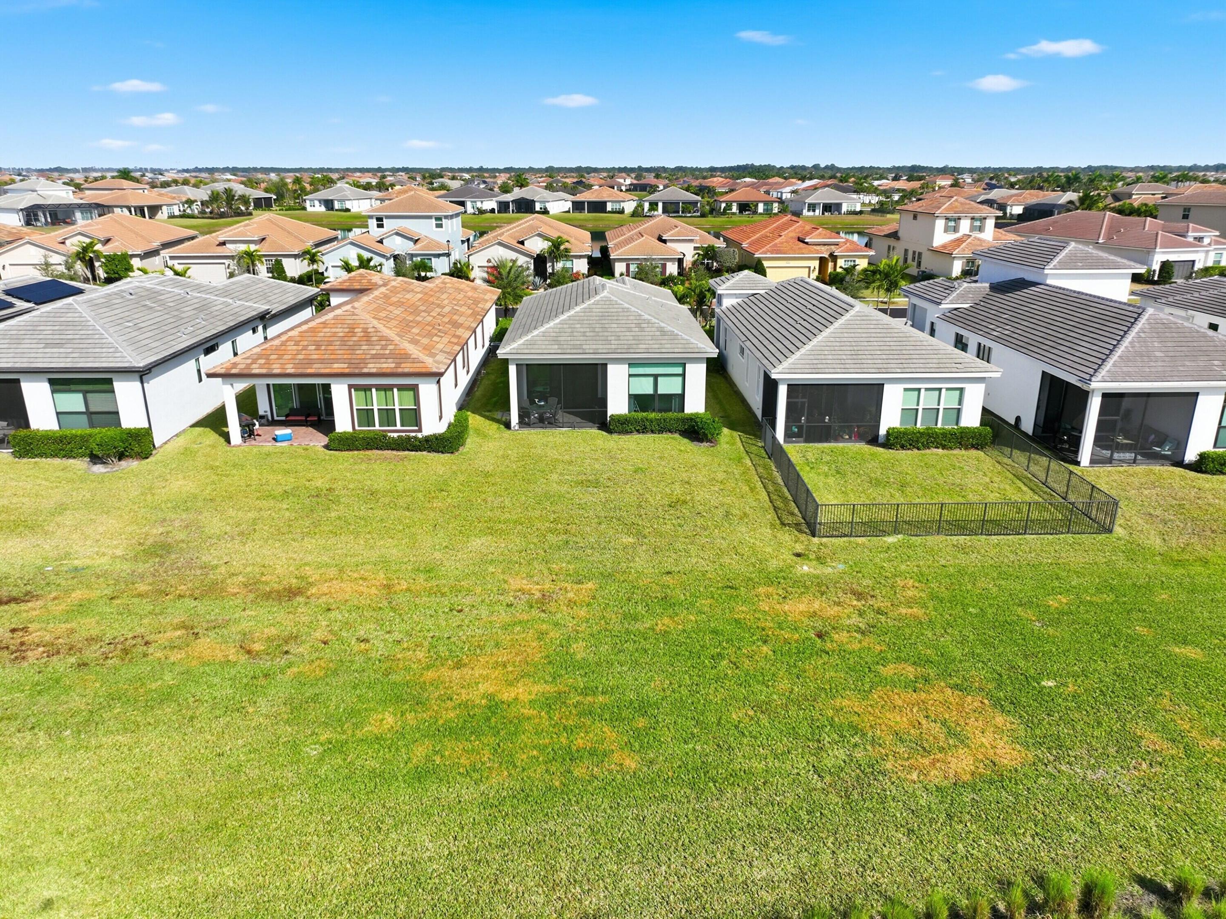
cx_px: 613
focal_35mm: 24
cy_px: 460
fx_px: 850
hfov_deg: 71.6
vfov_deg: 56.8
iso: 100
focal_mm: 12.3
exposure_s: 1/2000
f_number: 2.8
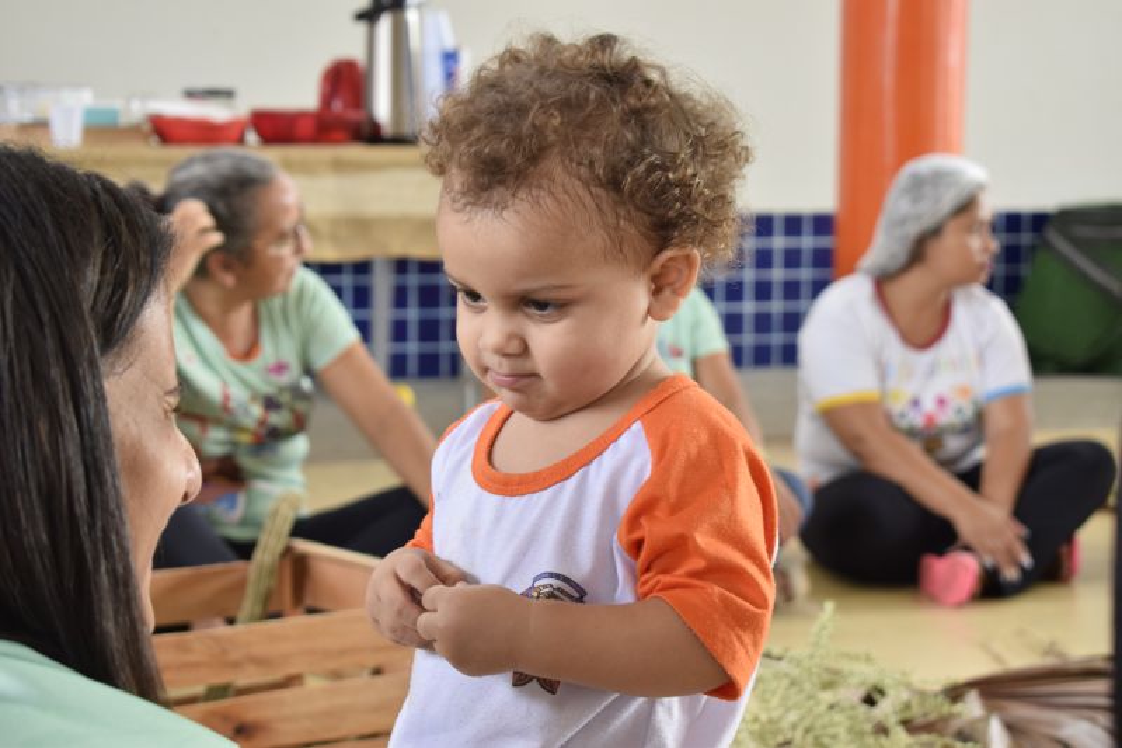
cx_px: 561
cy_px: 374
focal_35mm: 82
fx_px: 2571
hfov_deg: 24.6
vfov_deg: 16.5
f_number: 5.6
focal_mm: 55
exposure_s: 1/80
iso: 640
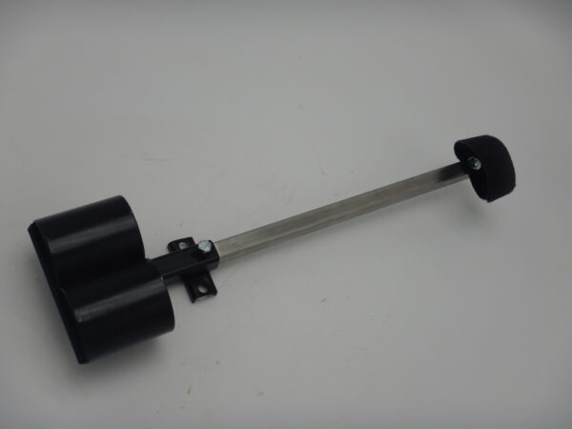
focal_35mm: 44
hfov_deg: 42.9
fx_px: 727
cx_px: 286
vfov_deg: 32.9
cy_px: 214
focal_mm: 7.8
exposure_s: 1/320
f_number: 4.3
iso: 125
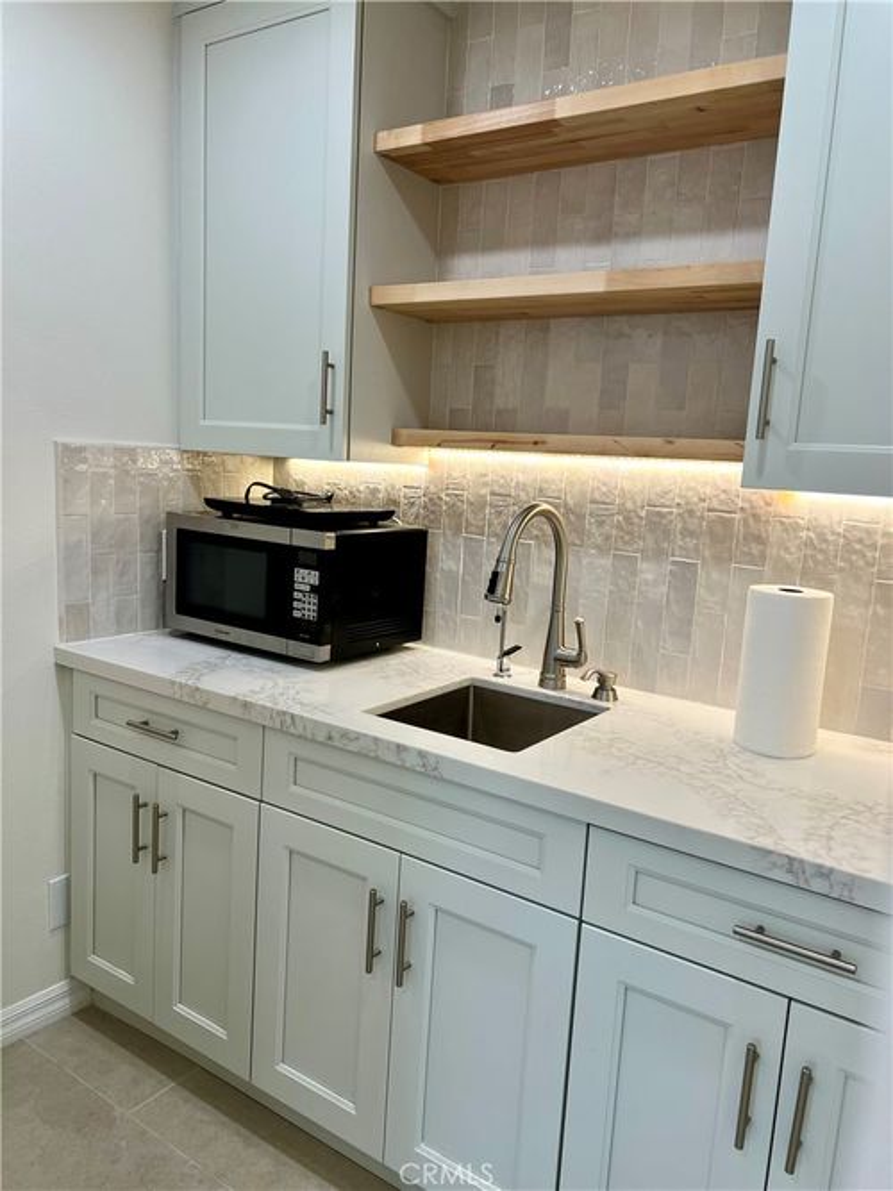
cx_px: 446
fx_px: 895
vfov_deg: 67.3
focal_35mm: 26
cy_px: 596
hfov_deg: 53.0
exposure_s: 1/120
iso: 50
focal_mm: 5.7
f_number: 1.5
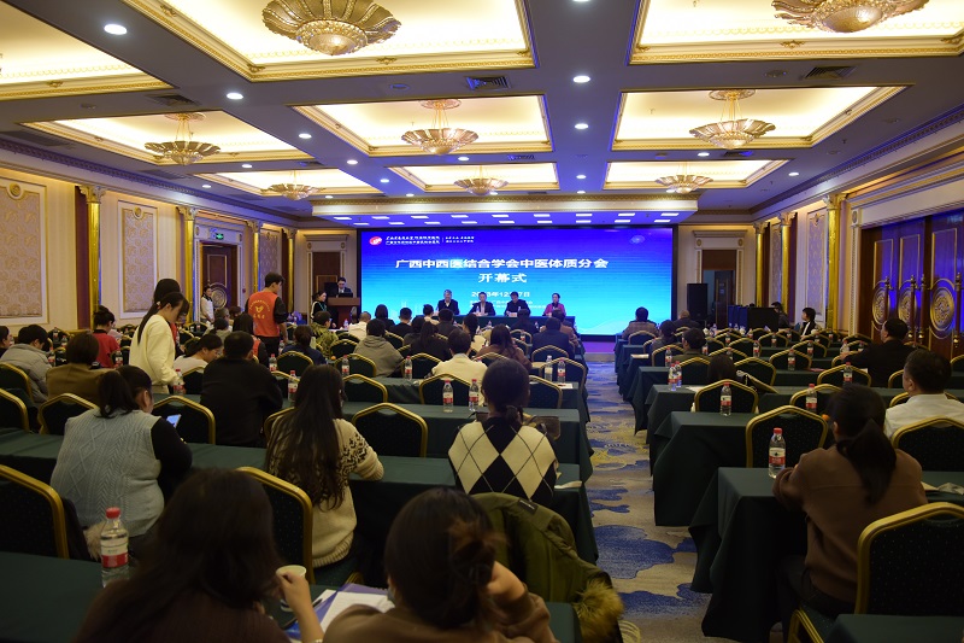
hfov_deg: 73.8
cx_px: 482
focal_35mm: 24
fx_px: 642
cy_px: 322
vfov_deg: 53.1
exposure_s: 1/80
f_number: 4
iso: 1250
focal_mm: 24
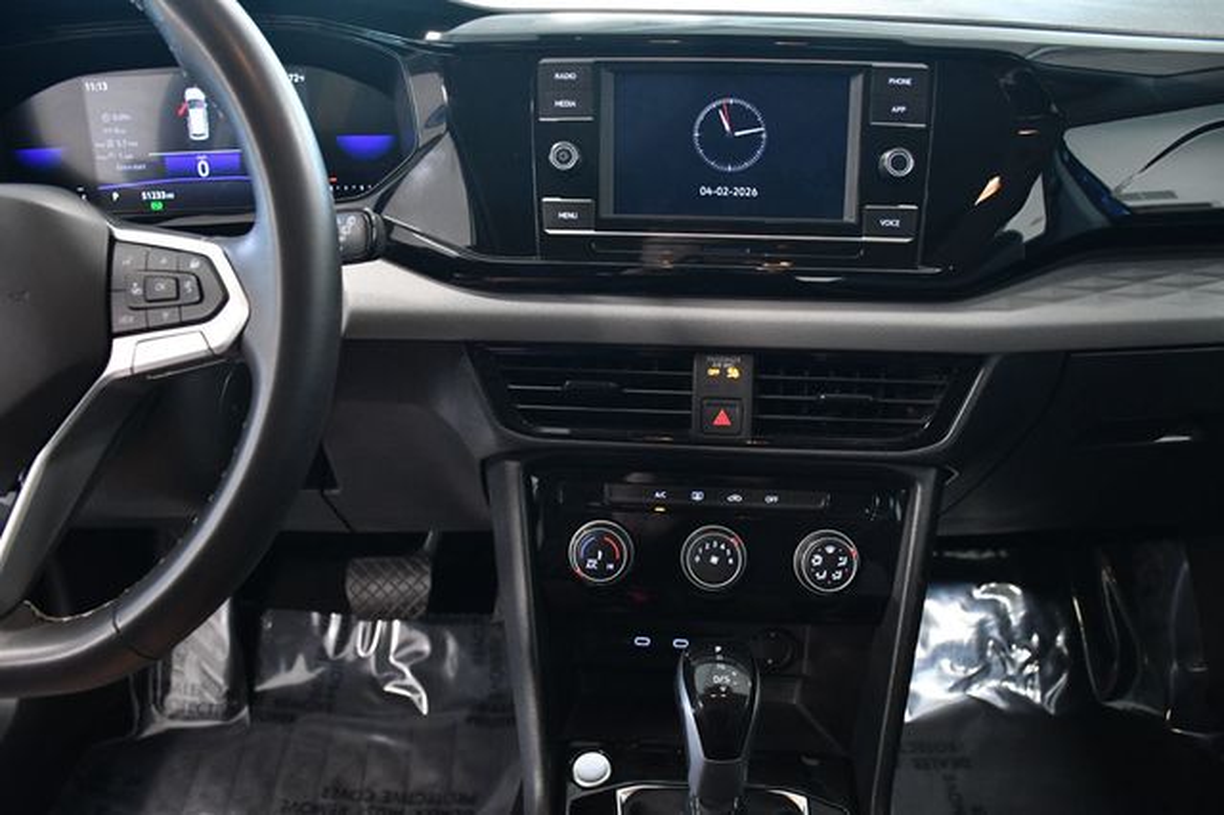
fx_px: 917
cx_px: 612
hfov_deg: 67.4
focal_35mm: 27
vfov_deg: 47.9
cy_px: 408
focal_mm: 18
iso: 2500
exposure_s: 1/80
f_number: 4.5
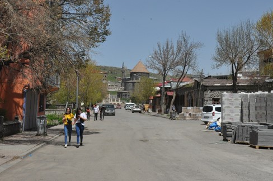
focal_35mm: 60
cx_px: 150
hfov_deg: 33.4
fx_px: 454
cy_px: 69
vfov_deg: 22.5
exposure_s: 1/800
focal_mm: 30
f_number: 14
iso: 1000
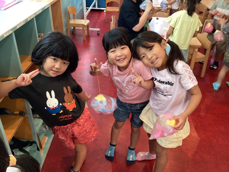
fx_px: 205
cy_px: 86
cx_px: 114
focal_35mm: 31
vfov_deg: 45.4
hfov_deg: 58.4
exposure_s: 1/60
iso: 125
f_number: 2.4
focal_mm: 3.3
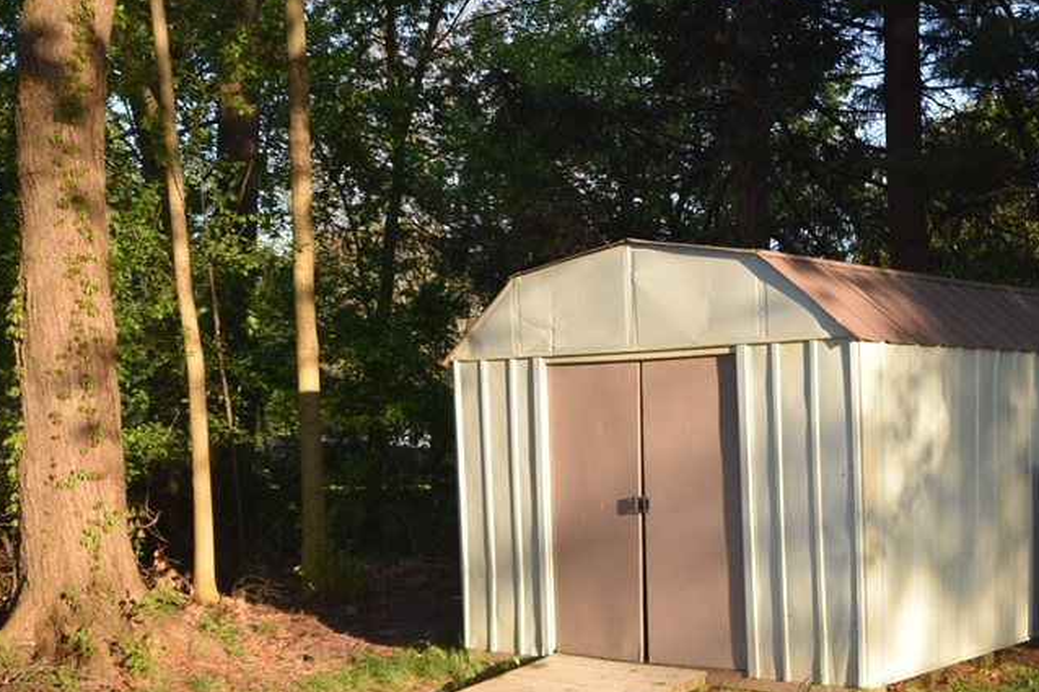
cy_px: 516
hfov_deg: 37.7
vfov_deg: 26.1
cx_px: 806
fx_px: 1471
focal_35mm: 51
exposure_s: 1/125
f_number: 5.6
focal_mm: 20
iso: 200
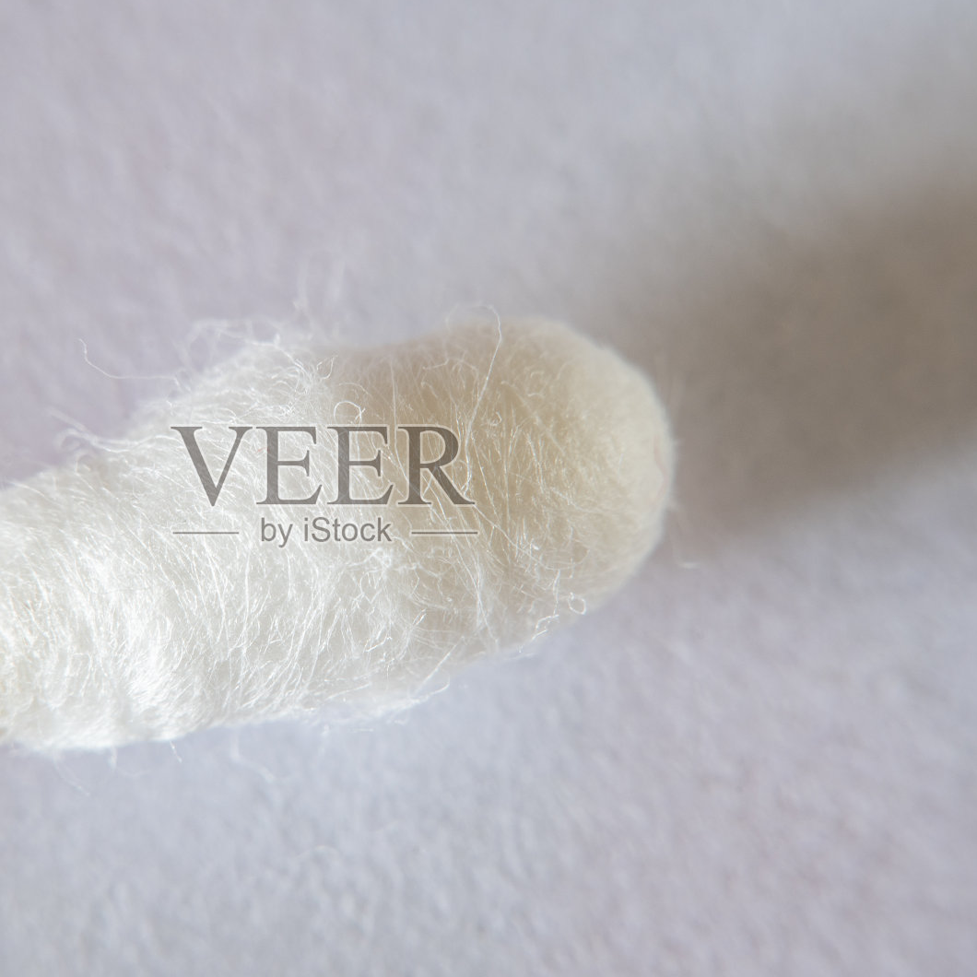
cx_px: 324
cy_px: 488
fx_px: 5205
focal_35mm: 163
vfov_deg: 10.7
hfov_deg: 10.7
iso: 100
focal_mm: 85
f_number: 22
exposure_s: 4
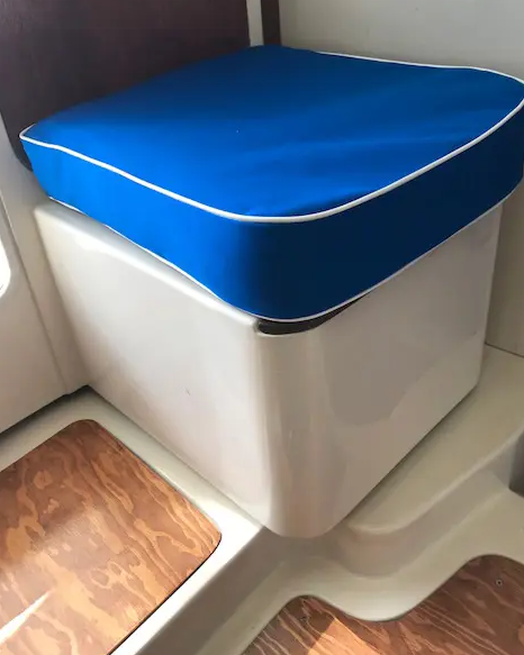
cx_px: 263
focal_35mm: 30
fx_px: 582
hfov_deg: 48.5
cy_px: 298
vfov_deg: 58.7
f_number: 1.8
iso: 20
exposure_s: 1/122
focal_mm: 3.99
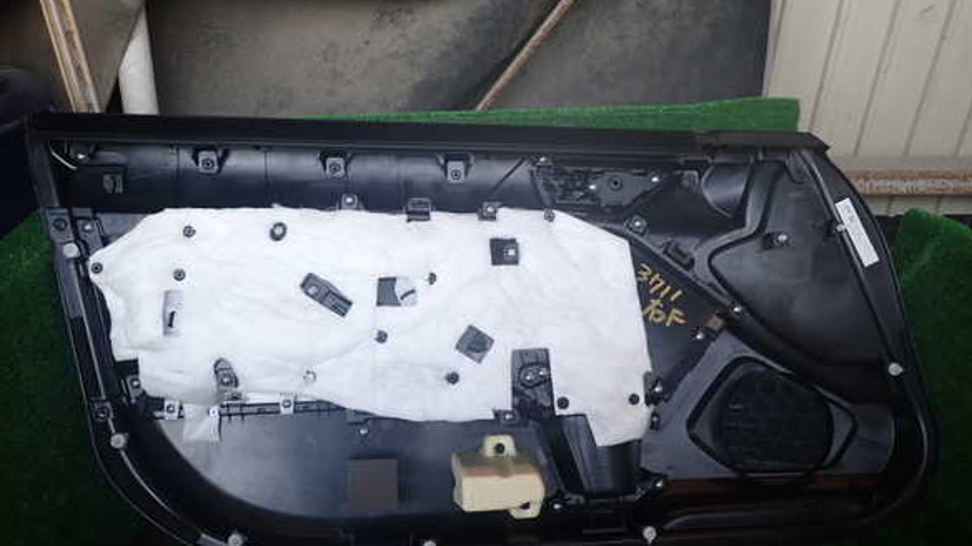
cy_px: 248
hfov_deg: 67.9
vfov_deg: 41.4
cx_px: 496
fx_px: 721
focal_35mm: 28
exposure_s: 1/60
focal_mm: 4.5
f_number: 2
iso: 100
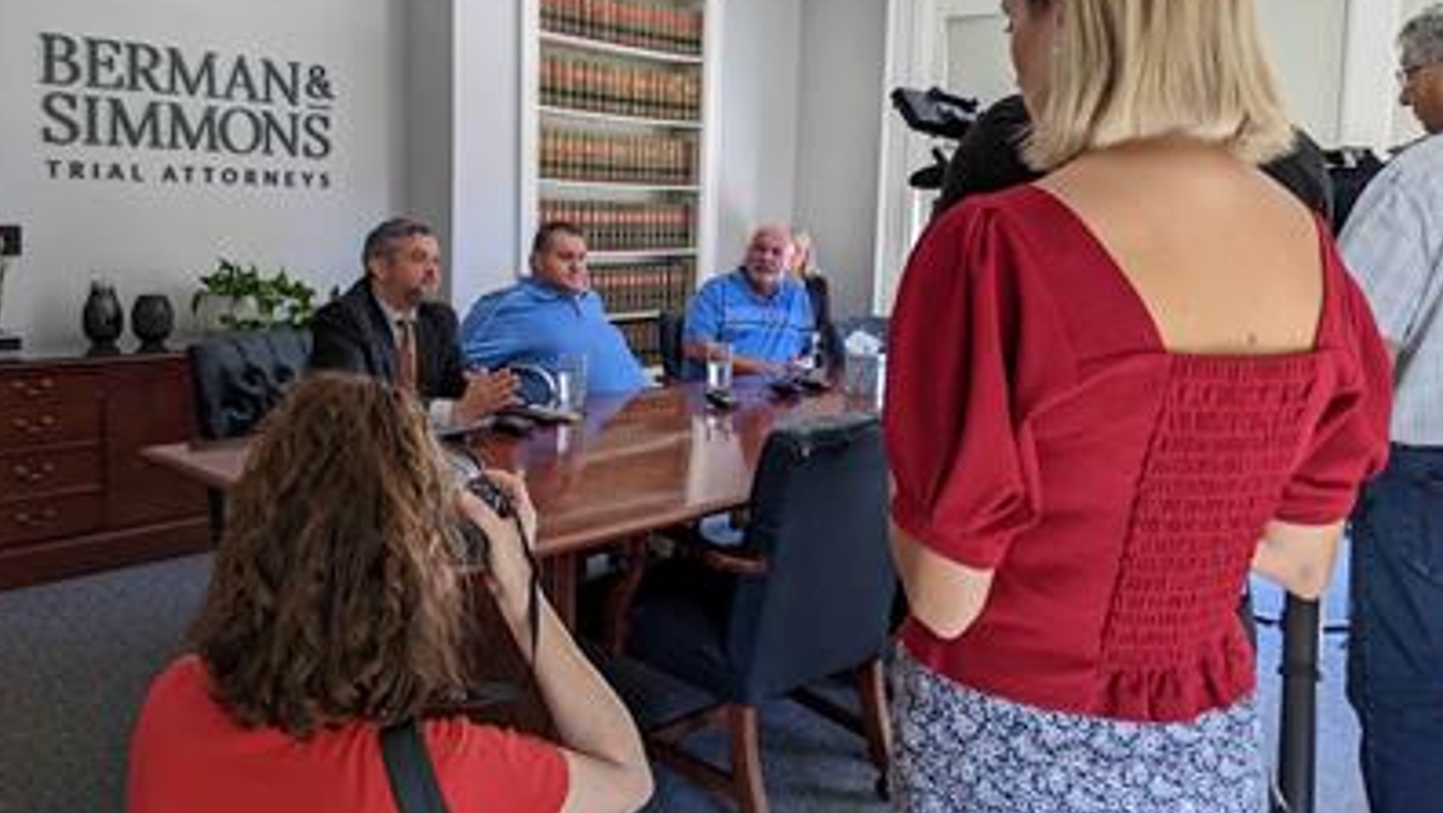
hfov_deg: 64.3
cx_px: 711
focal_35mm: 30
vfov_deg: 38.8
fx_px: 1148
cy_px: 323
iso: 77
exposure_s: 1/40
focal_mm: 4.44
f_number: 1.8
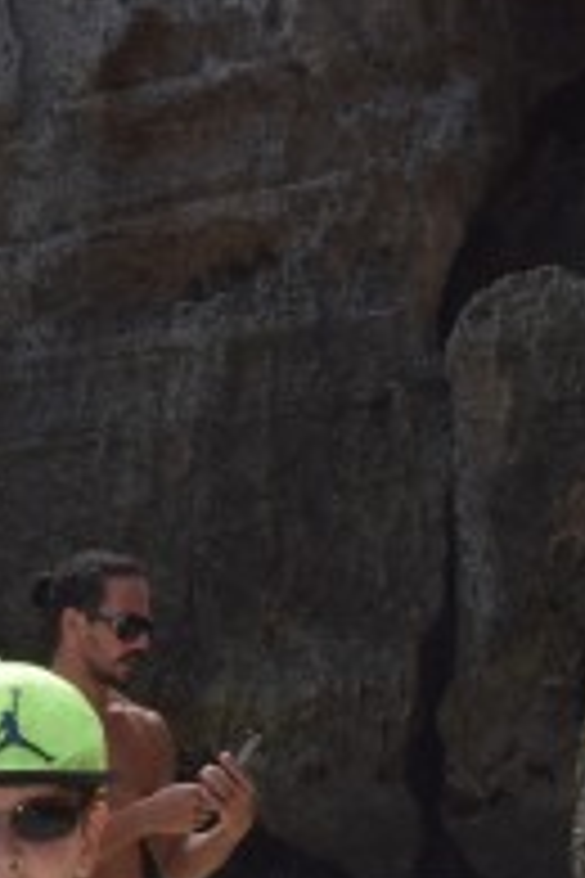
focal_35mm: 221
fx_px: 5386
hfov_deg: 6.2
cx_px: 68
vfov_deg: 9.3
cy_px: 320
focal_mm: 28
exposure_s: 1/200
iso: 100
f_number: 11
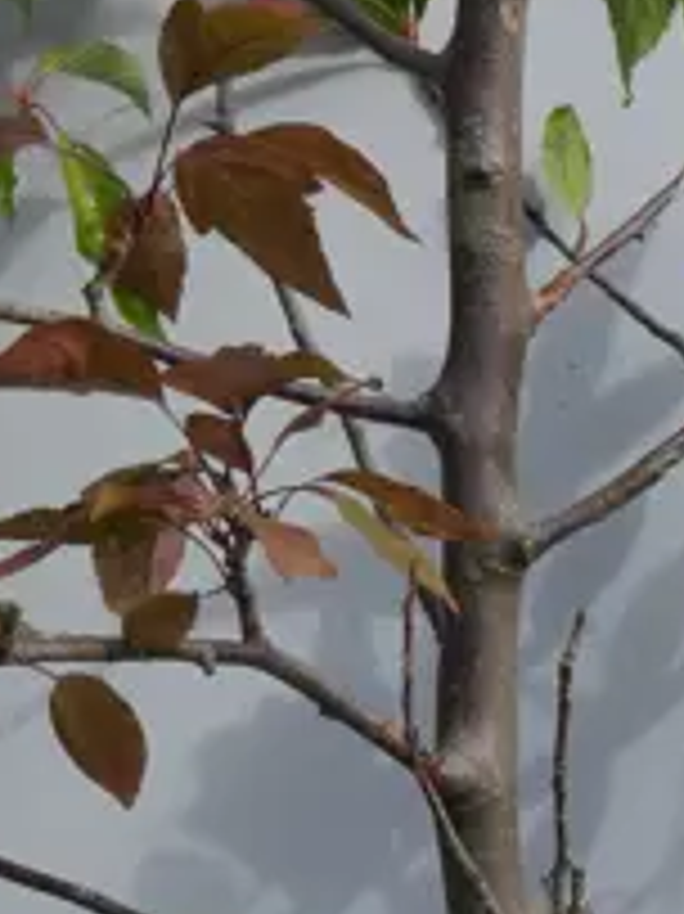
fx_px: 5328
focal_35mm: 202
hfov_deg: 7.3
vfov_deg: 9.4
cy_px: -648
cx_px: 610
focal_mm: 20
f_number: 8
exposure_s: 1/320
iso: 200
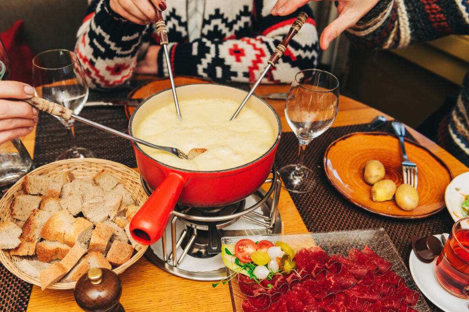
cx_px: 234
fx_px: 469
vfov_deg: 36.8
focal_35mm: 36
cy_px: 156
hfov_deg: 53.2
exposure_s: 1/250
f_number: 4.5
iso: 400
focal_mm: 36
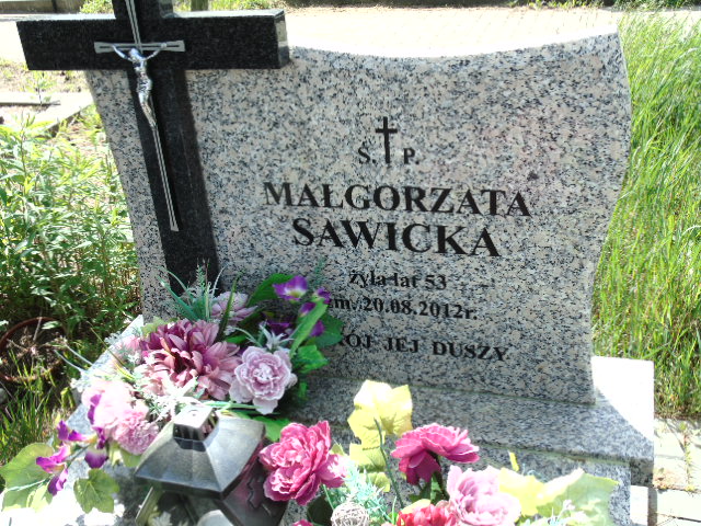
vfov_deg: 36.0
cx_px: 350
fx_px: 810
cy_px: 263
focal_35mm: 40
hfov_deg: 46.8
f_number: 3.9
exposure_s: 1/250
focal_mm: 7.1
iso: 80
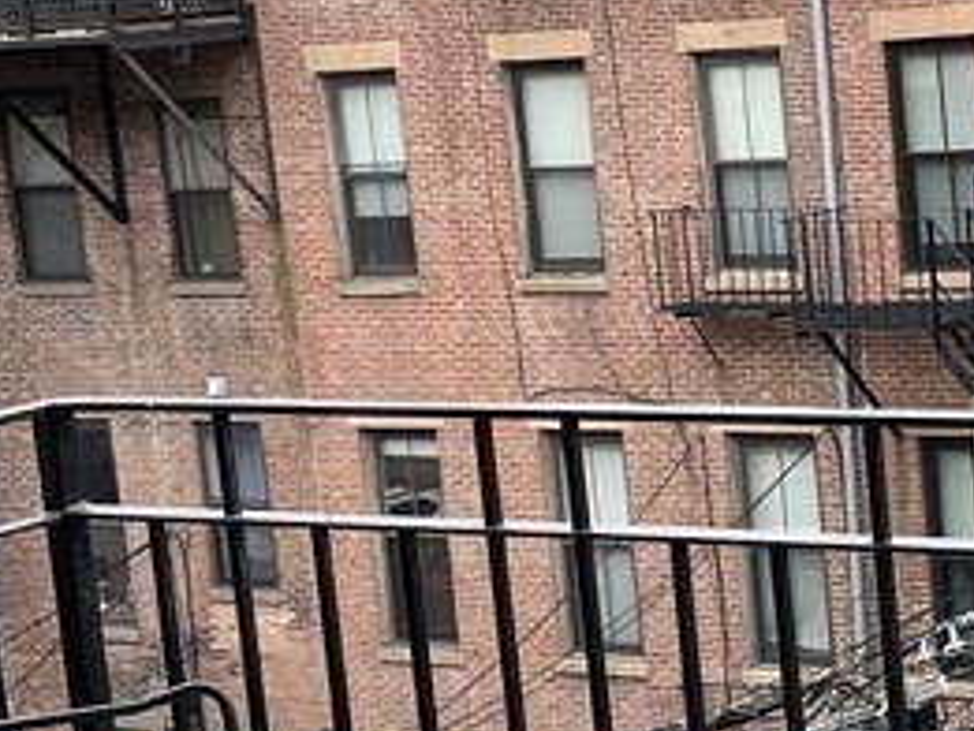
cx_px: 1071
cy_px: 399
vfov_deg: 14.5
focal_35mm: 102
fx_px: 2871
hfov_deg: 18.5
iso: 40
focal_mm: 4.2
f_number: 1.6
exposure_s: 1/121
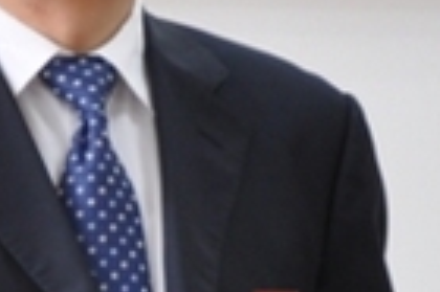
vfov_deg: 1.8
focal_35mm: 751
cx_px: 305
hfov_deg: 2.7
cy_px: 383
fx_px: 9168
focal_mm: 70
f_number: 5.3
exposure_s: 1/15
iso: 400
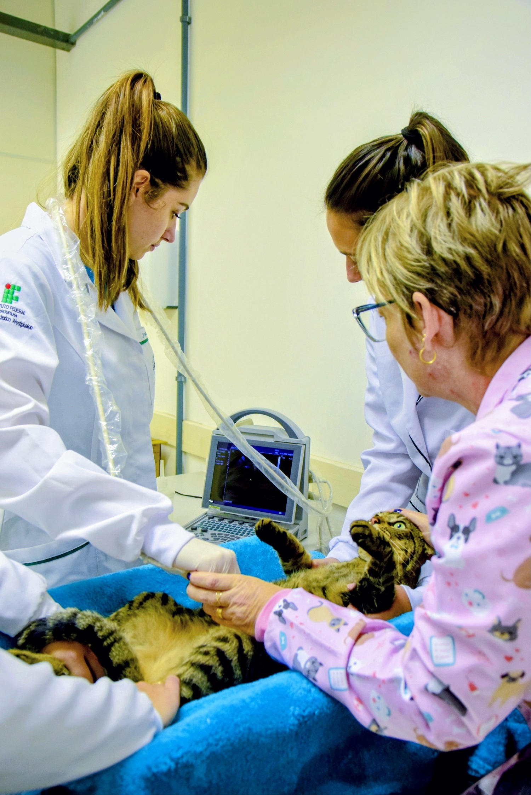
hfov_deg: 43.6
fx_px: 663
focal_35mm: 30
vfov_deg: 61.9
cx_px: 266
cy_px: 398
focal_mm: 20
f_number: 4.5
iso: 1250
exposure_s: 1/125
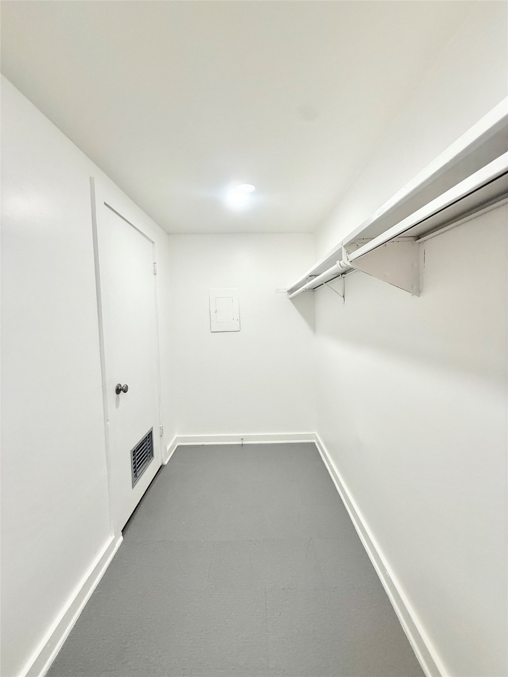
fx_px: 274
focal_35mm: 14
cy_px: 338
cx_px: 254
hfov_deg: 85.7
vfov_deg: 102.1
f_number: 2.2
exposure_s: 1/120
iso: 125
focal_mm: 2.22
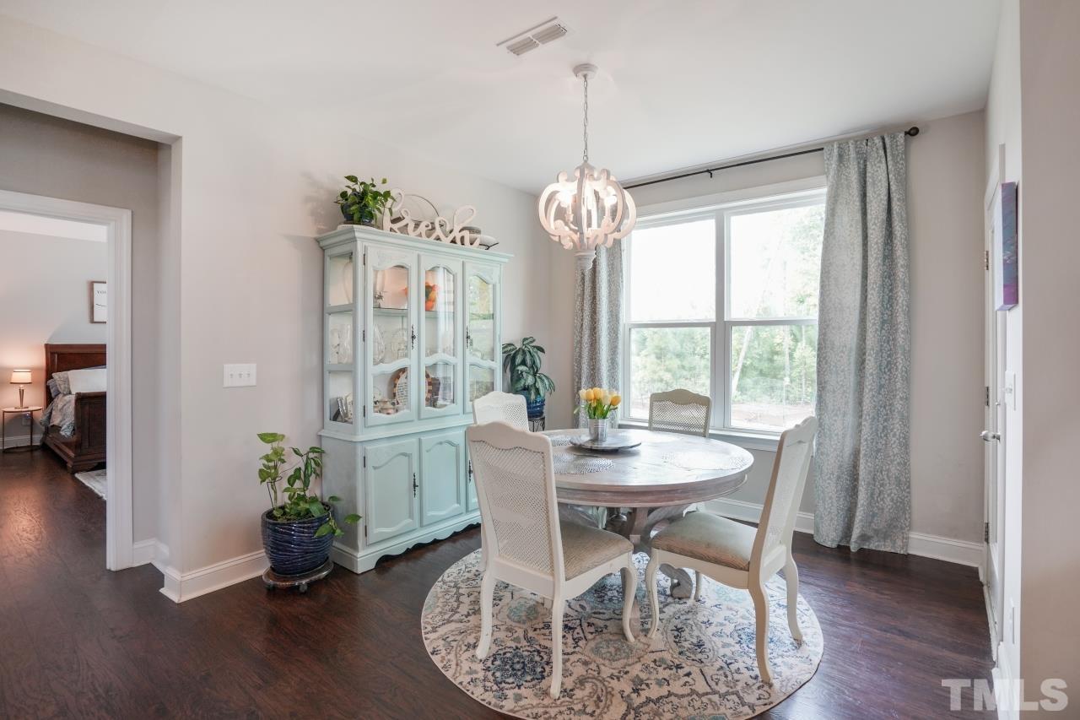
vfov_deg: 73.7
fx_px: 480
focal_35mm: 16
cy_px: 360
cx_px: 540
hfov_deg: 96.7
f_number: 8
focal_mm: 16
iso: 500
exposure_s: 1/15
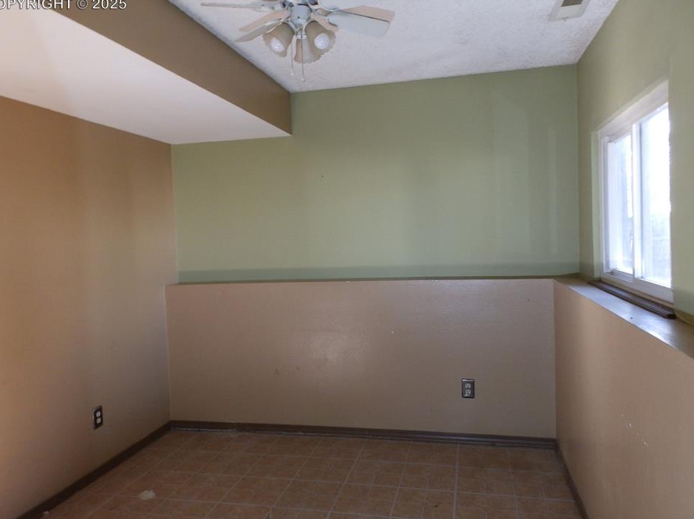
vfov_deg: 56.8
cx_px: 360
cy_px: 251
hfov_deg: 71.6
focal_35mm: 24
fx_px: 481
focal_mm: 4
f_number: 3.4
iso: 250
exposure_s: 1/30
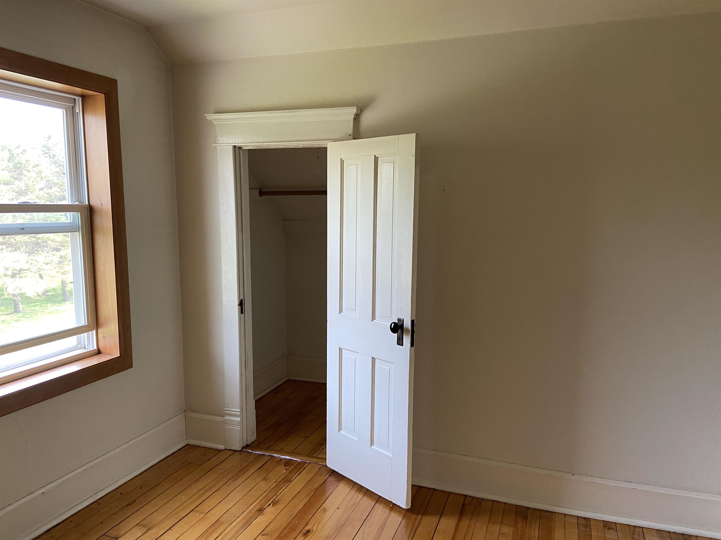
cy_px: 270
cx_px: 360
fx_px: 542
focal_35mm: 26
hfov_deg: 67.3
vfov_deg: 53.1
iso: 125
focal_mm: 4.25
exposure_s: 1/60
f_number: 1.8
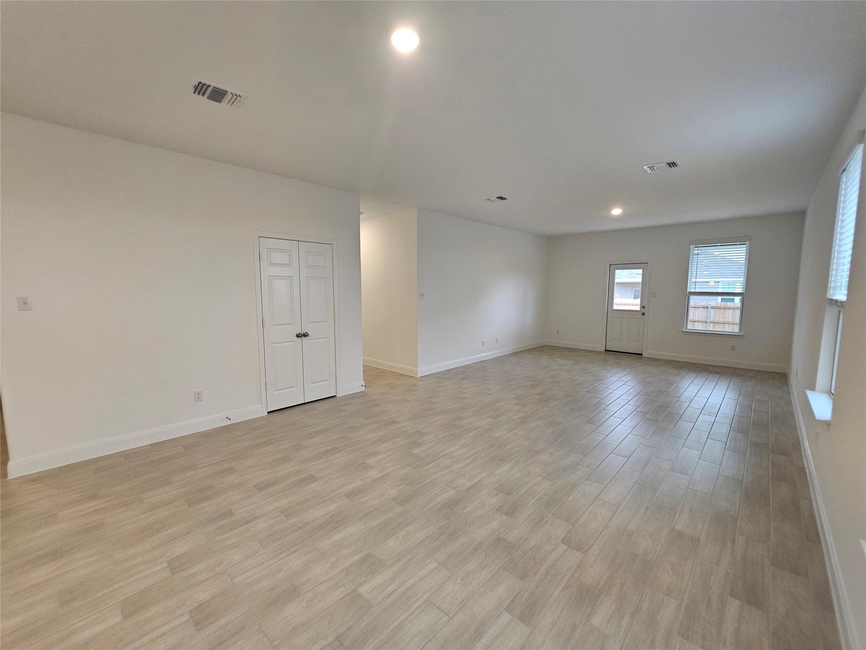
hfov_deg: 106.2
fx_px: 325
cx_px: 433
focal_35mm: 13
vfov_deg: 89.9
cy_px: 325
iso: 160
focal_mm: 2.2
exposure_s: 1/60
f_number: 2.2
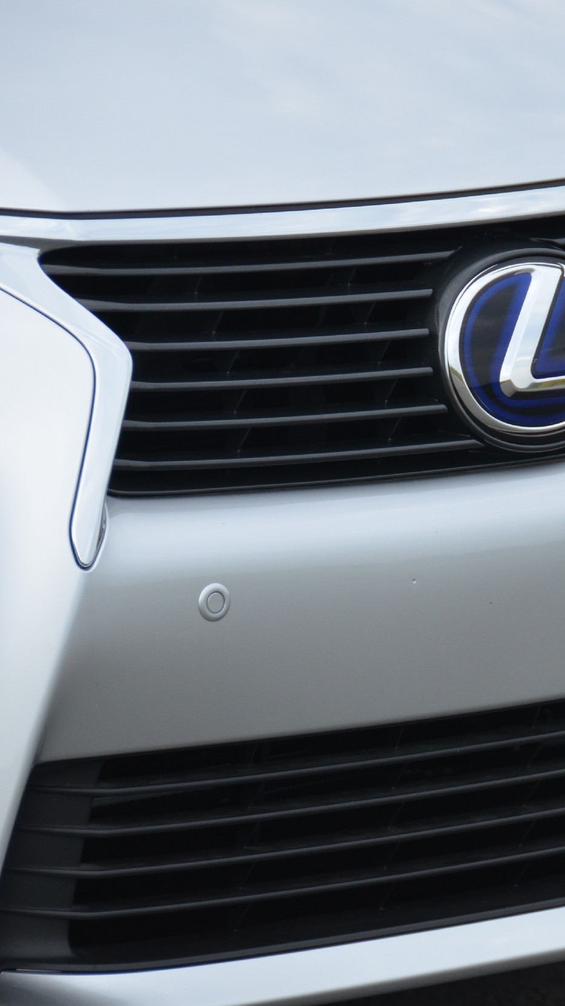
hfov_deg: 3.0
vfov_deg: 5.4
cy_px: 503
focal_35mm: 403
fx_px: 10737
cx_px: 530
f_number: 5.6
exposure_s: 1/640
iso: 800
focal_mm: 170
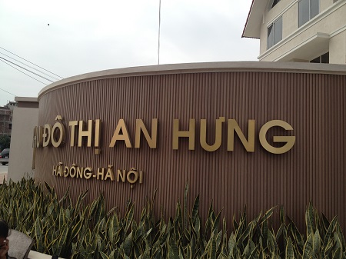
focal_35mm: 35
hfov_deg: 52.7
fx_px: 350
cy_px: 130
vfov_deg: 40.7
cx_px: 173
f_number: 2.4
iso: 50
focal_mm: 4.28
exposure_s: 1/1727
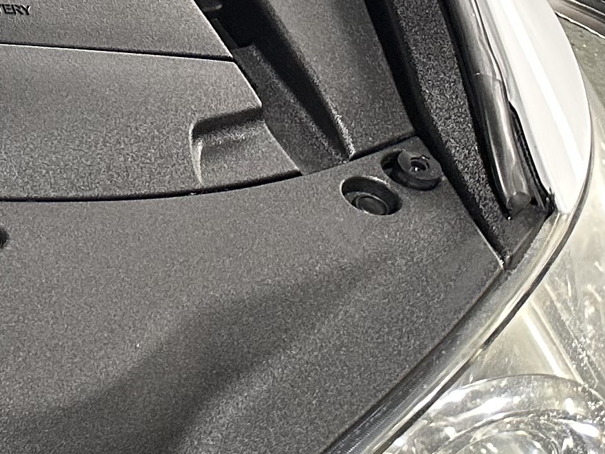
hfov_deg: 13.7
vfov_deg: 13.2
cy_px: -62
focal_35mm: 110
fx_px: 1923
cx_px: -780
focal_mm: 6.86
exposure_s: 1/60
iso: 250
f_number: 1.78
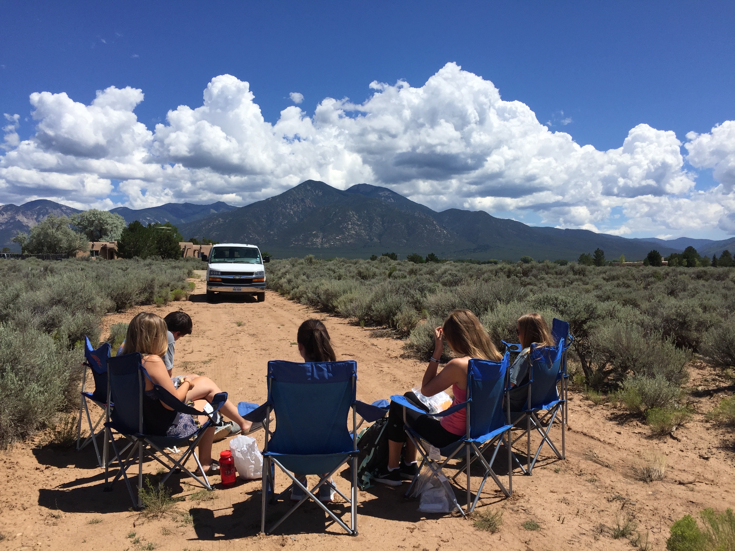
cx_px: 368
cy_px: 276
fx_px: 616
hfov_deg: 61.7
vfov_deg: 48.2
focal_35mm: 29
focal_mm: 4.15
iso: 32
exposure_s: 1/3597
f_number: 2.2
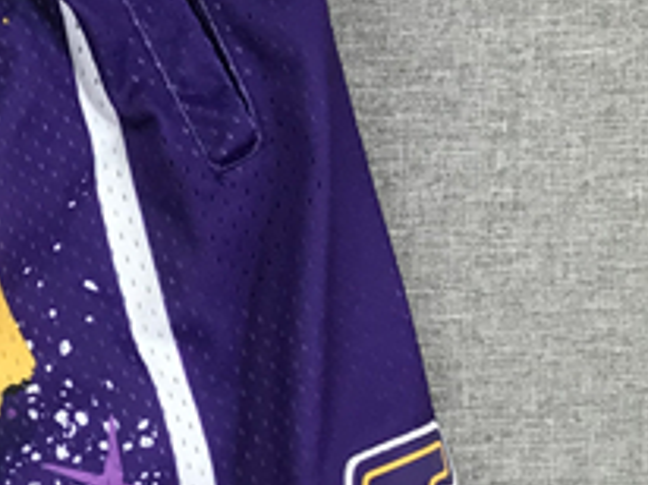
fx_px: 2038
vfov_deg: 13.5
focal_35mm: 109
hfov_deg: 15.5
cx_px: -519
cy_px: 331
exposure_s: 1/100
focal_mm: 3.99
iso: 40
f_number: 1.8
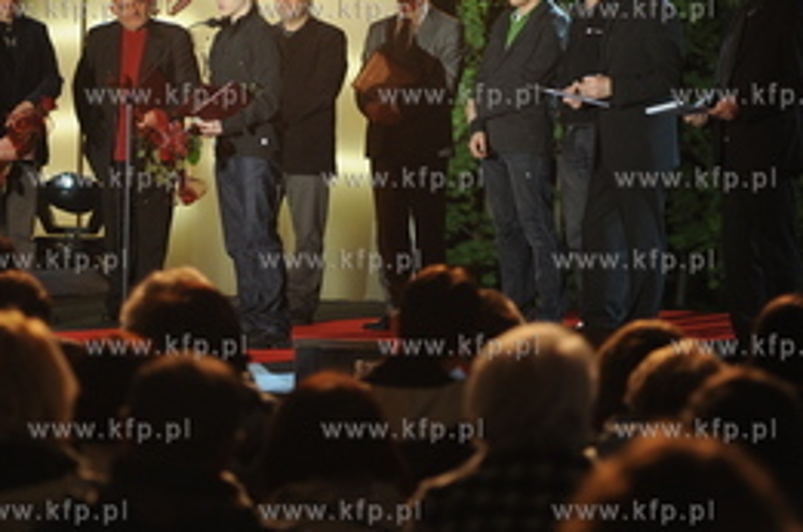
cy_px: 135
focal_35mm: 184
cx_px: 274
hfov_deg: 11.2
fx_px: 4097
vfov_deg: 7.4
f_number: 4.5
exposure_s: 1/160
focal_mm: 120
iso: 1000
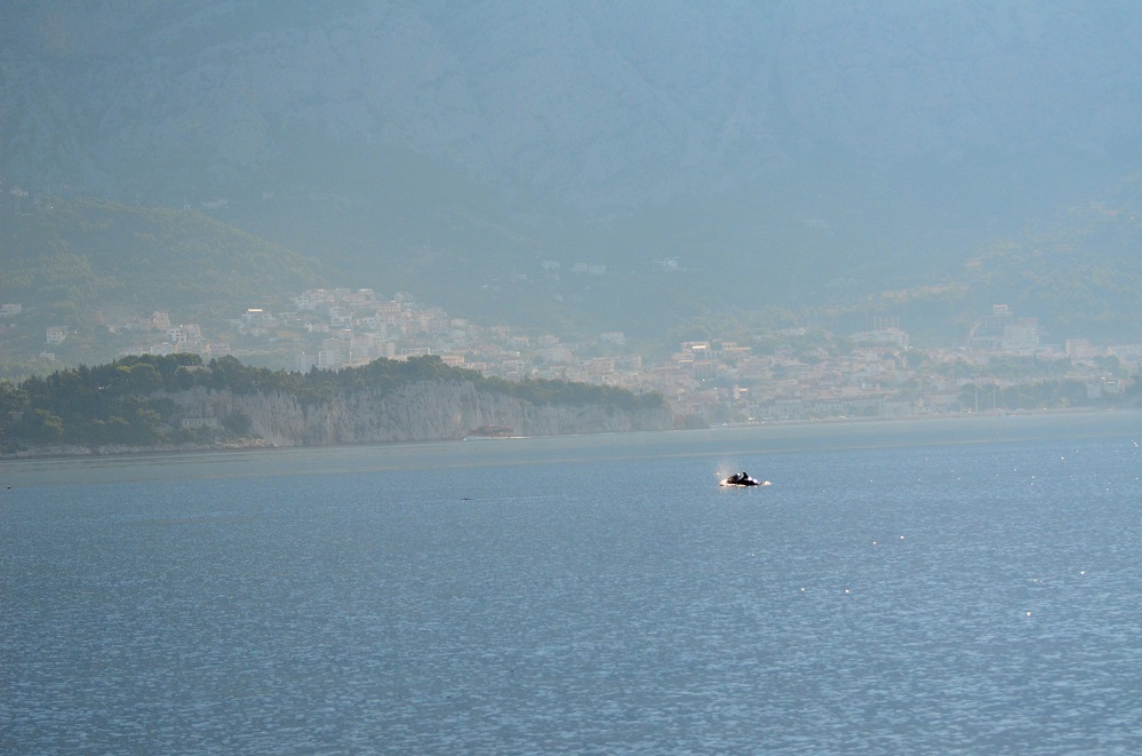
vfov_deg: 13.0
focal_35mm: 105
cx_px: 571
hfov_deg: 19.5
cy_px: 378
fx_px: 3323
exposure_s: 1/8000
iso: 1000
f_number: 4.5
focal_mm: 70
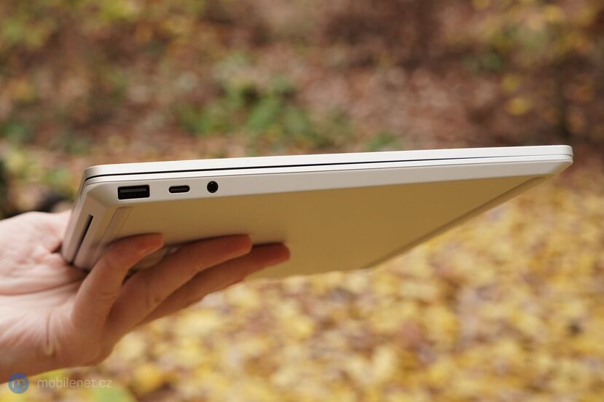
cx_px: 302
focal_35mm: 57
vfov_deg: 23.8
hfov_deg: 35.1
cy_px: 201
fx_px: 956
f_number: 7.1
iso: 1250
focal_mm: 57
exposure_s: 1/125
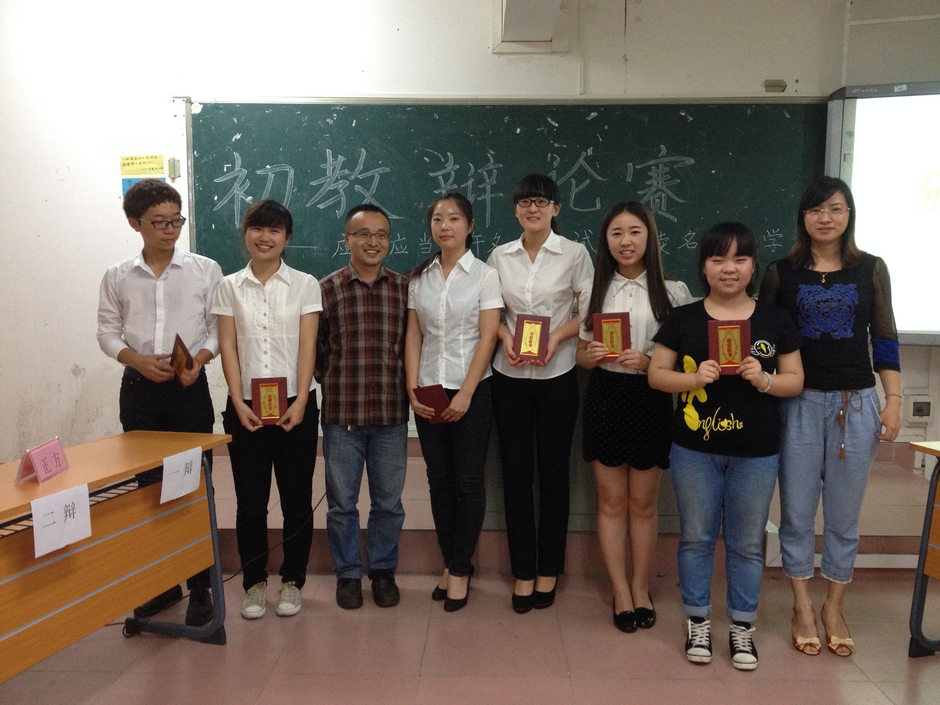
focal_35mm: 35
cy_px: 352
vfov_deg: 40.7
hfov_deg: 52.6
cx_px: 470
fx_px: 950
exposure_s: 1/20
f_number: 2.4
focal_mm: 4.28
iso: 250
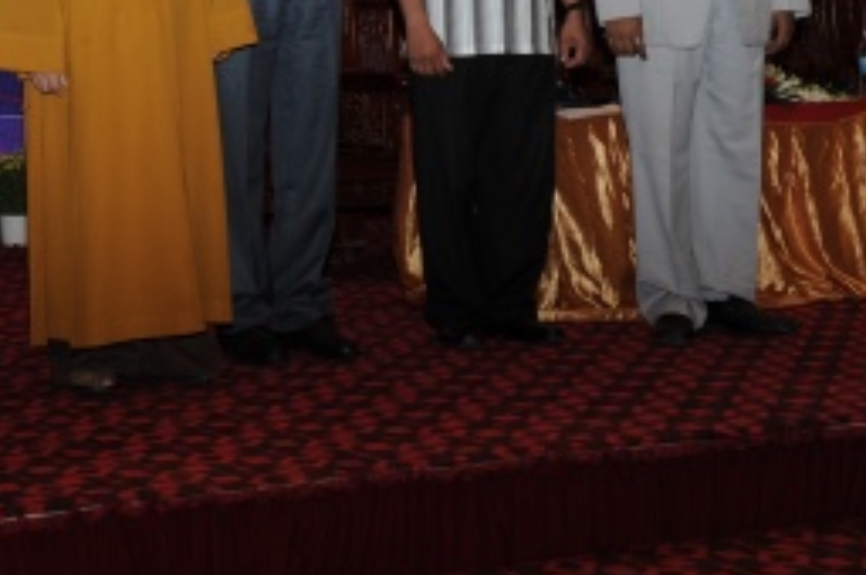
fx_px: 2282
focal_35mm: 95
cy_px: -42
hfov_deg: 20.7
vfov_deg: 14.1
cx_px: -34
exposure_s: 1/60
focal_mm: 38
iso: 400
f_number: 5.6
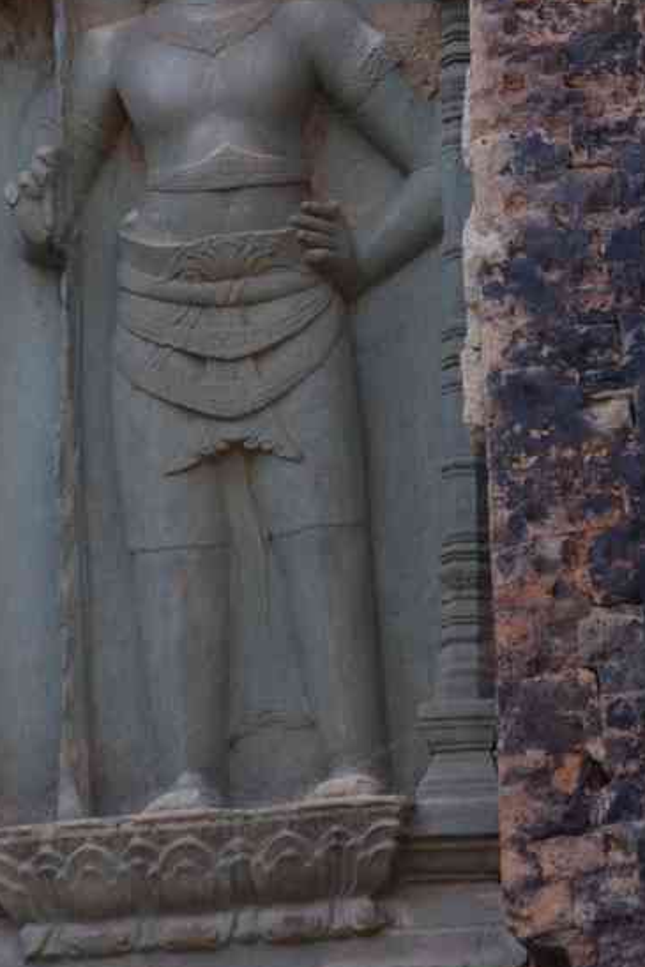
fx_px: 11038
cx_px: 267
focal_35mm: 411
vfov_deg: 5.0
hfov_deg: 3.3
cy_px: 264
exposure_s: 1/200
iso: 1600
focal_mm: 150
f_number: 7.1
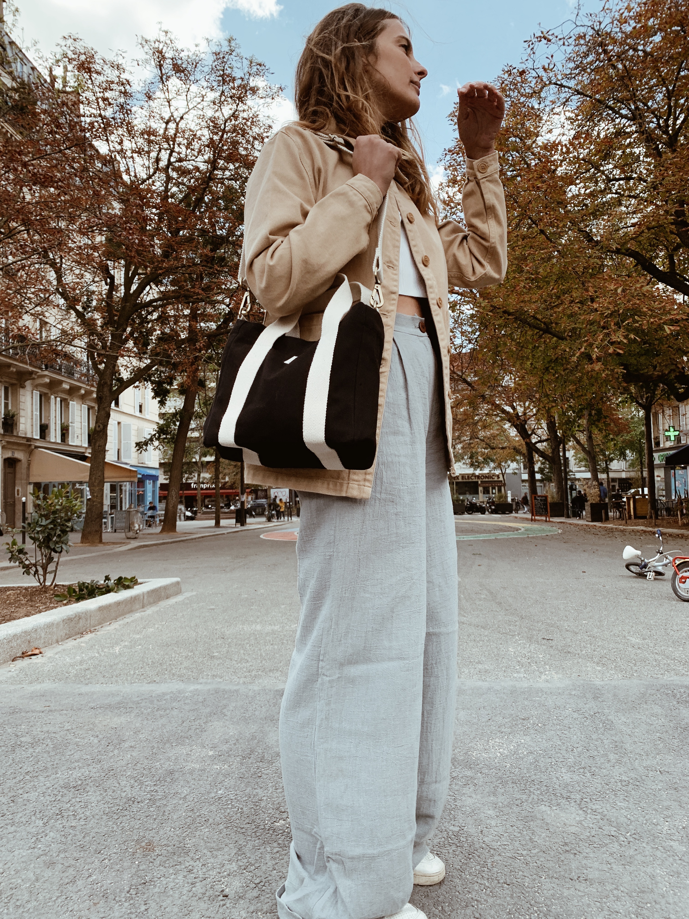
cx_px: 344
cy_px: 460
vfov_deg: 67.3
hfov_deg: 53.1
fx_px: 690
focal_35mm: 26
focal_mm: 4.25
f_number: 1.8
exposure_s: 1/732
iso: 25
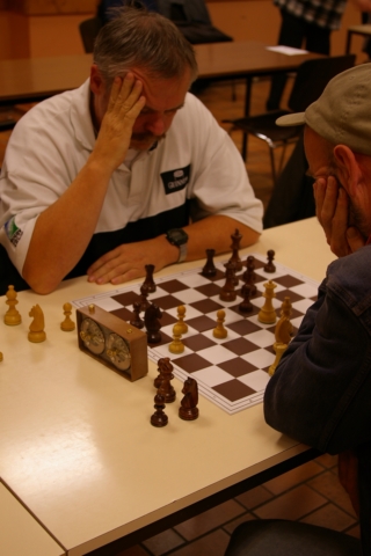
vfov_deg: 37.9
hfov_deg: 25.8
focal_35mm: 52
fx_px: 811
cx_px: 186
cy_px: 278
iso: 200
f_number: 4.5
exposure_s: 1/10
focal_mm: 35
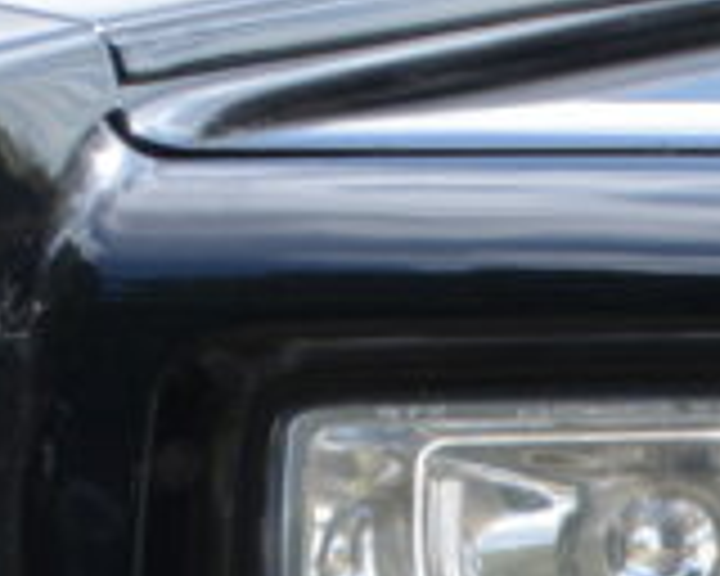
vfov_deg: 2.2
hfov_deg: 2.7
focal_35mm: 702
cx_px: 1202
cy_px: 290
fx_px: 14959
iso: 160
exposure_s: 1/250
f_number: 8
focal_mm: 78
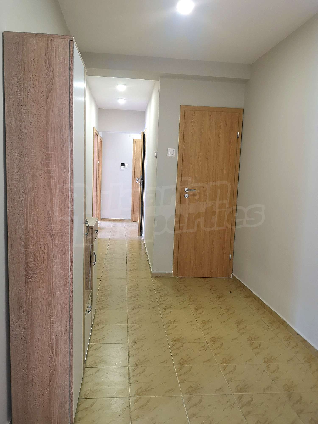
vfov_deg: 65.3
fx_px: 331
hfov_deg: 51.4
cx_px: 159
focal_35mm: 27
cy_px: 212
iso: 320
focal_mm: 5.58
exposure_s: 1/33.3
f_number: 1.8
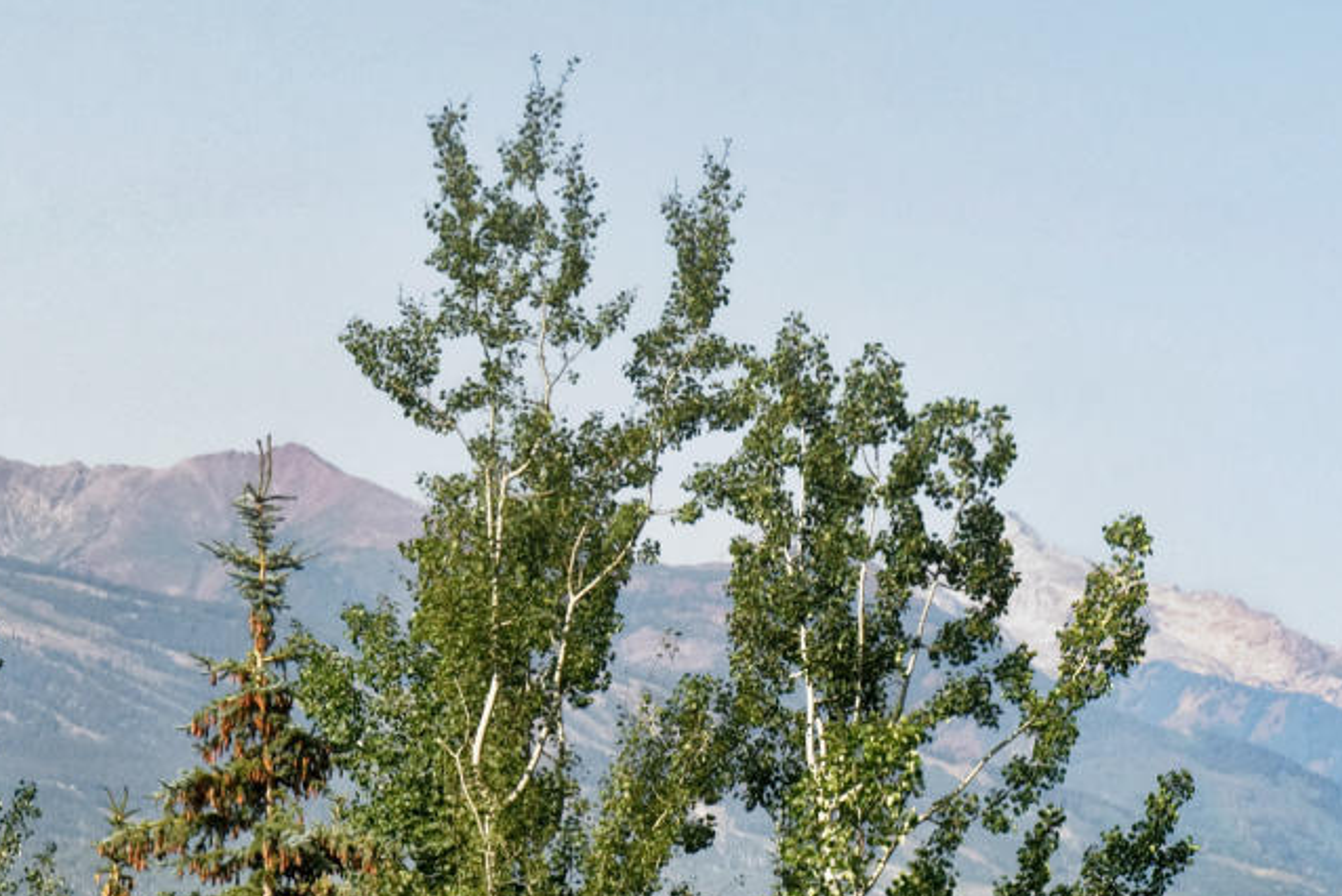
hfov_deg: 10.9
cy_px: 1012
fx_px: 7011
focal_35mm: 188
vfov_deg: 7.3
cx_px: 755
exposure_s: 1/320
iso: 100
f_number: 7.1
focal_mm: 40
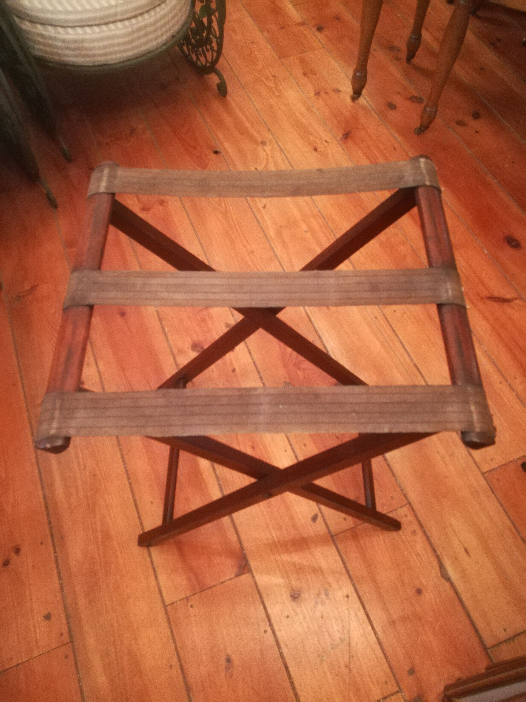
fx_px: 527
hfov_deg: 53.1
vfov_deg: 67.3
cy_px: 351
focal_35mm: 26
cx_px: 263
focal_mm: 3.83
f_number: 2.2
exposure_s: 1/14.3
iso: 1250
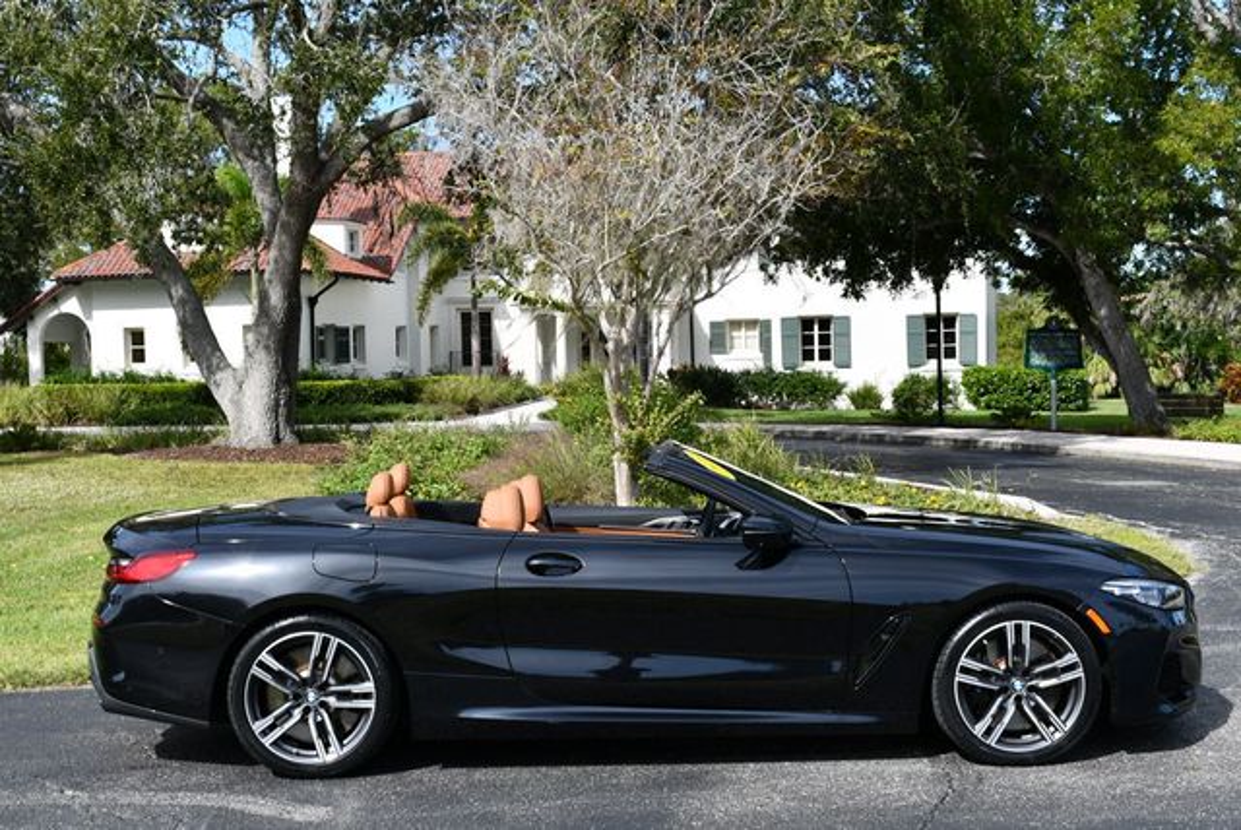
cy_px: 415
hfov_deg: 39.6
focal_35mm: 50
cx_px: 620
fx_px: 1725
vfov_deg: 27.0
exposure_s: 1/250
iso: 110
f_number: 8
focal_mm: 25
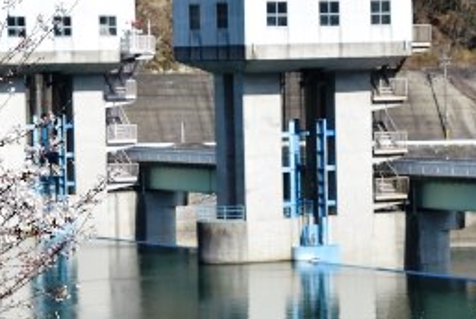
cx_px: 261
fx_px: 2568
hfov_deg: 10.6
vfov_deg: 7.1
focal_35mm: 194
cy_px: 199
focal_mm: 52
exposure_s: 1/500
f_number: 8
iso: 160
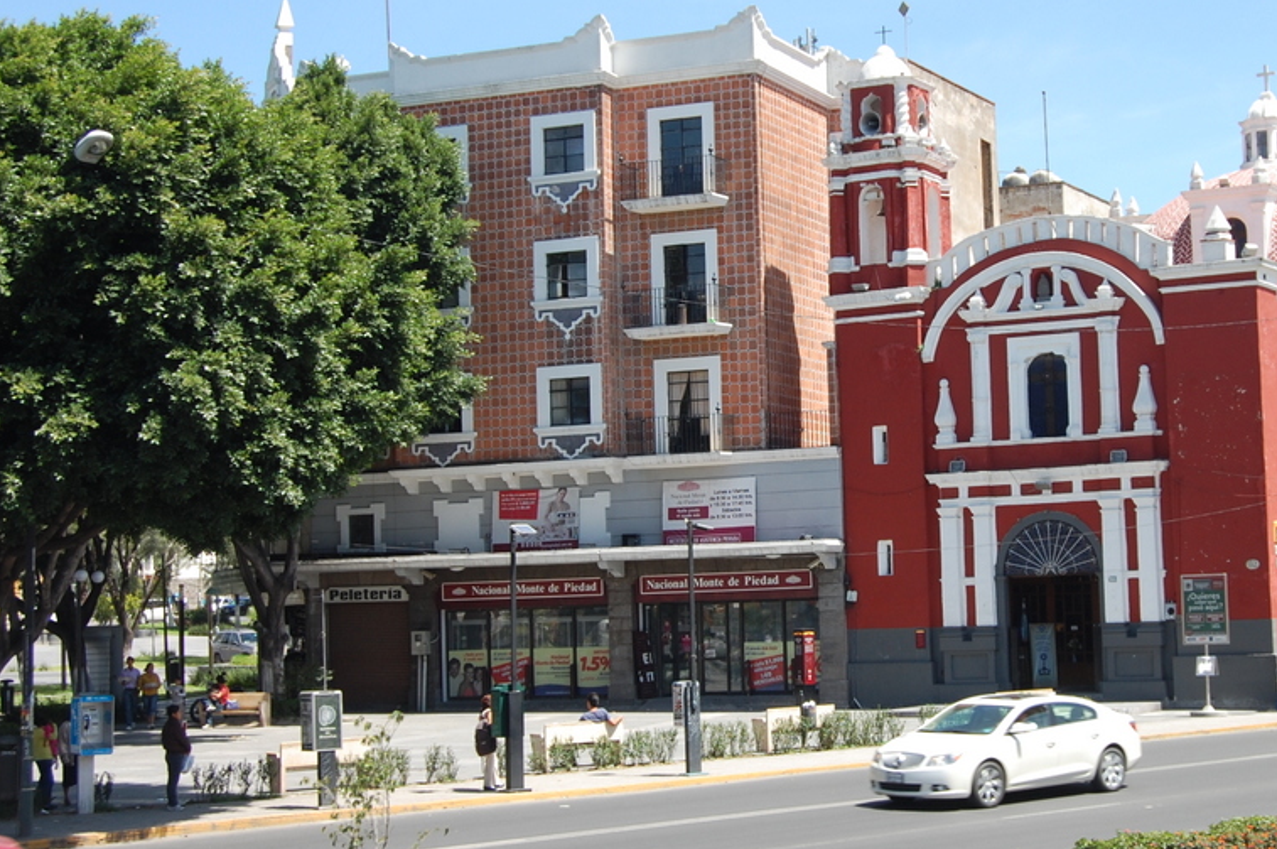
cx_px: 820
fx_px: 2445
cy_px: 379
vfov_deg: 19.7
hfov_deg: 29.1
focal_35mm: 69
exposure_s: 1/250
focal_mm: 34
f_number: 8
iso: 200
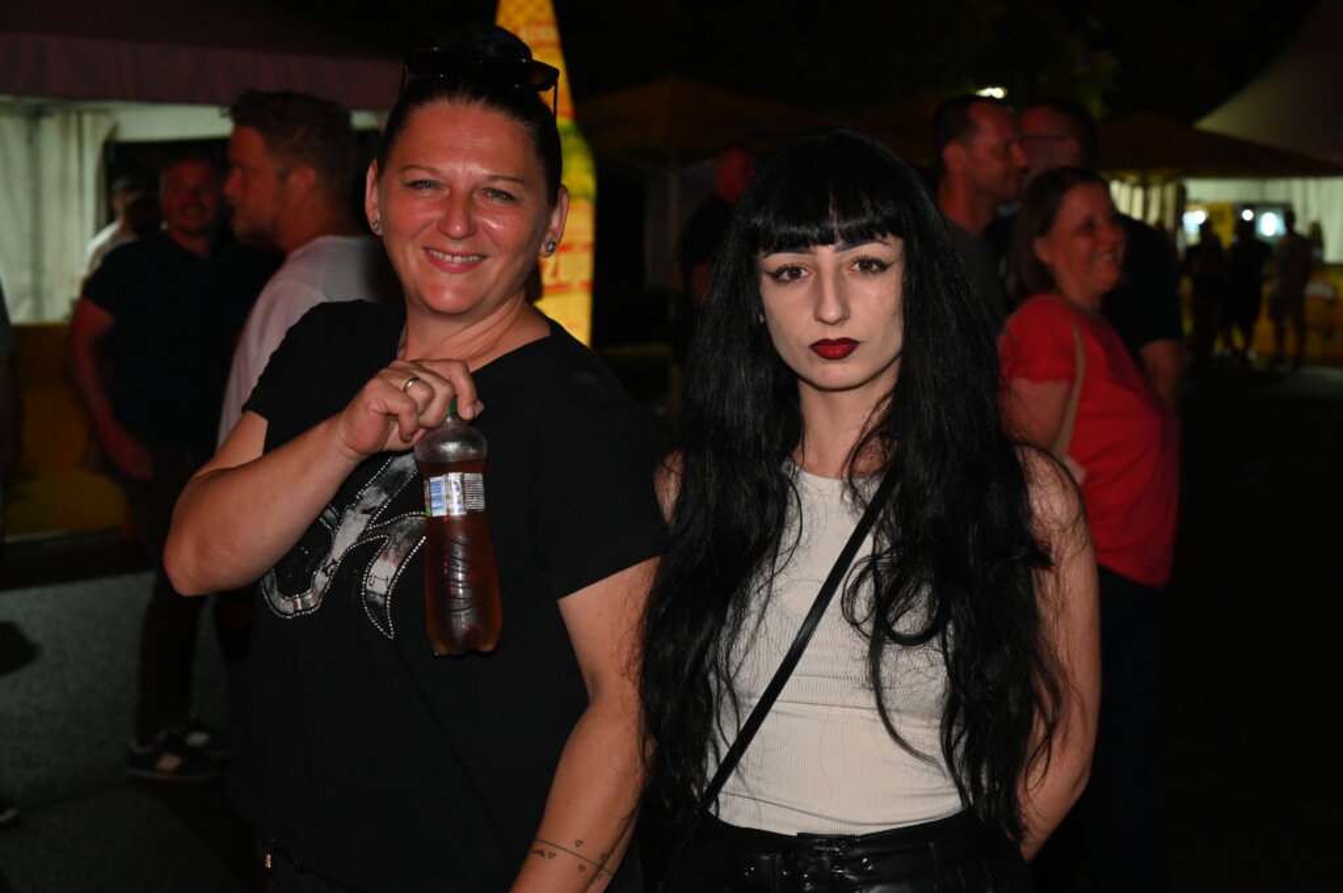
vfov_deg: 26.9
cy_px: 446
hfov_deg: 39.6
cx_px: 672
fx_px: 1864
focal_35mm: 50
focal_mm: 50
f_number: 5.6
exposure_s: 1/60
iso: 3200
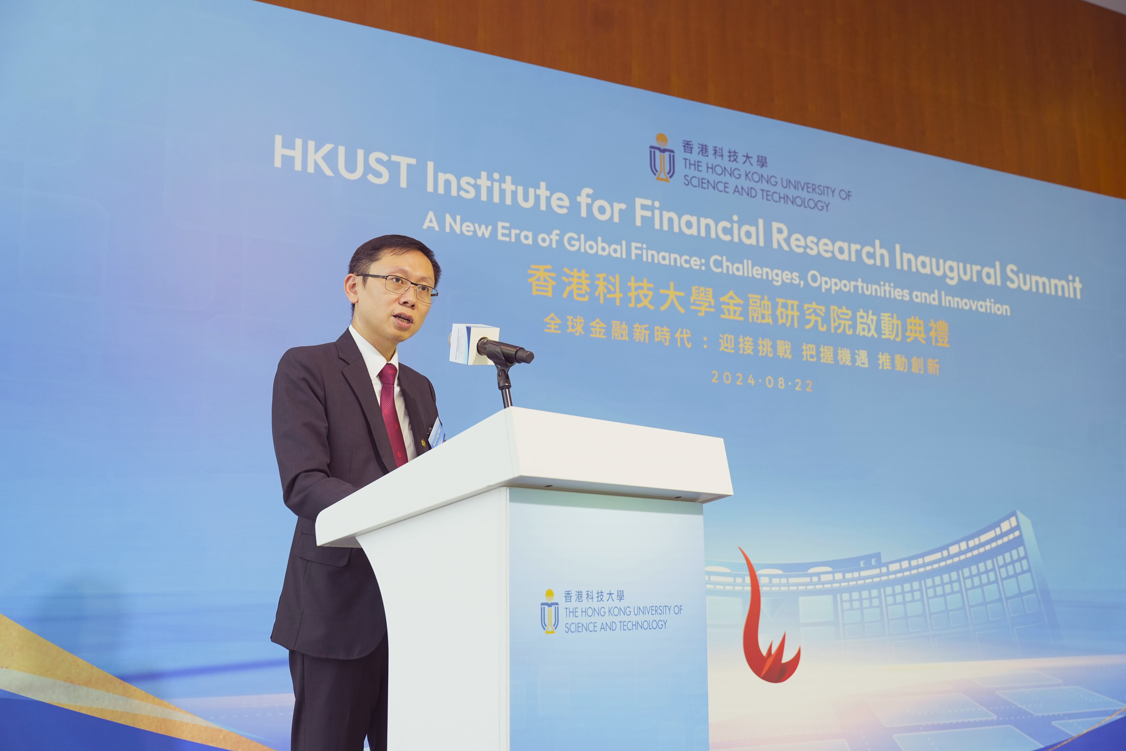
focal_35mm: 40
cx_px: 563
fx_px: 1251
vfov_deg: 33.4
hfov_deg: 48.5
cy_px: 376
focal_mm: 40
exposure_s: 1/125
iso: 800
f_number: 4
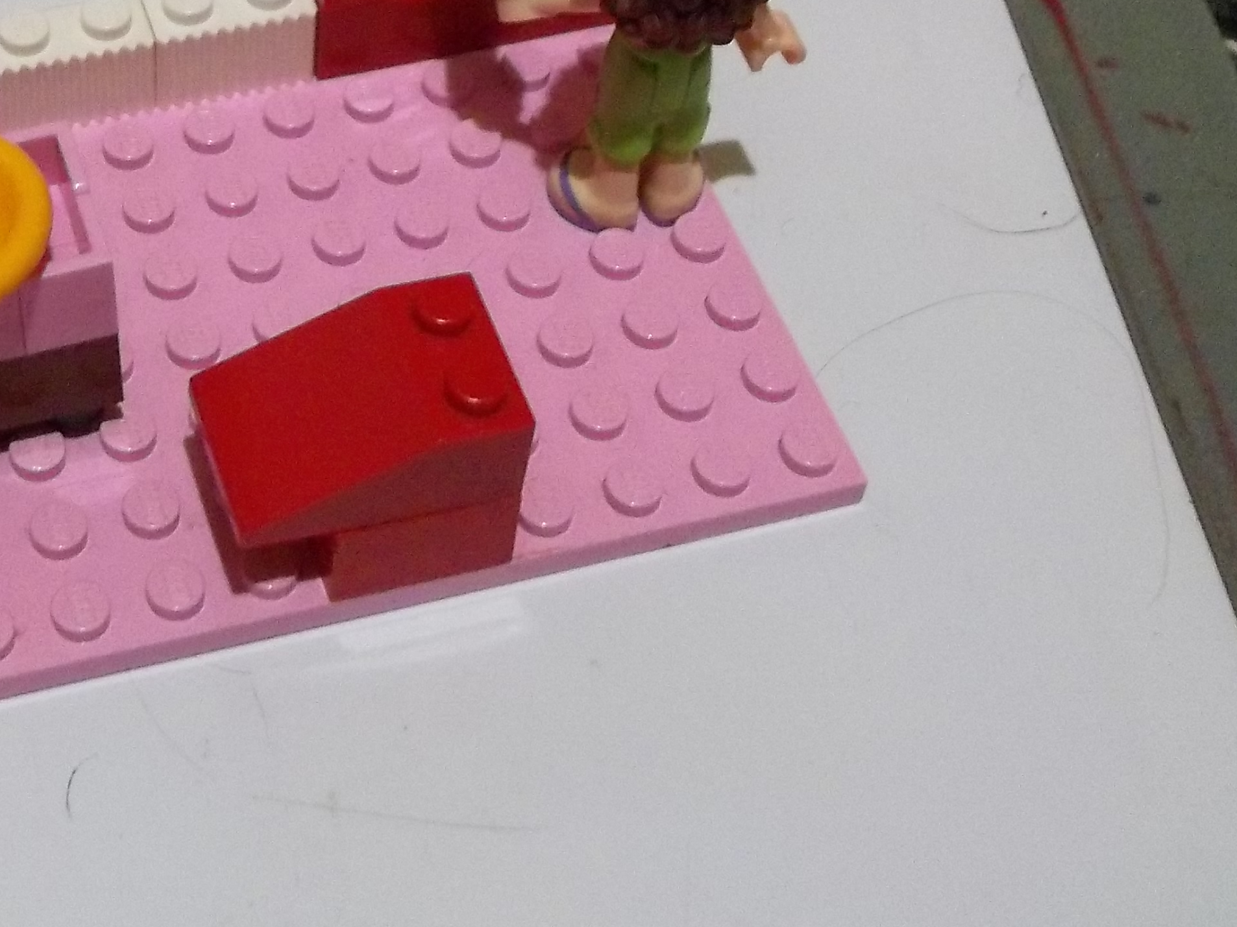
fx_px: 2573
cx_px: 71
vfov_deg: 19.8
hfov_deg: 26.0
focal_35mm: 72
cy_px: 3
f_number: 2.9
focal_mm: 5.7
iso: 353
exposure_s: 1/8
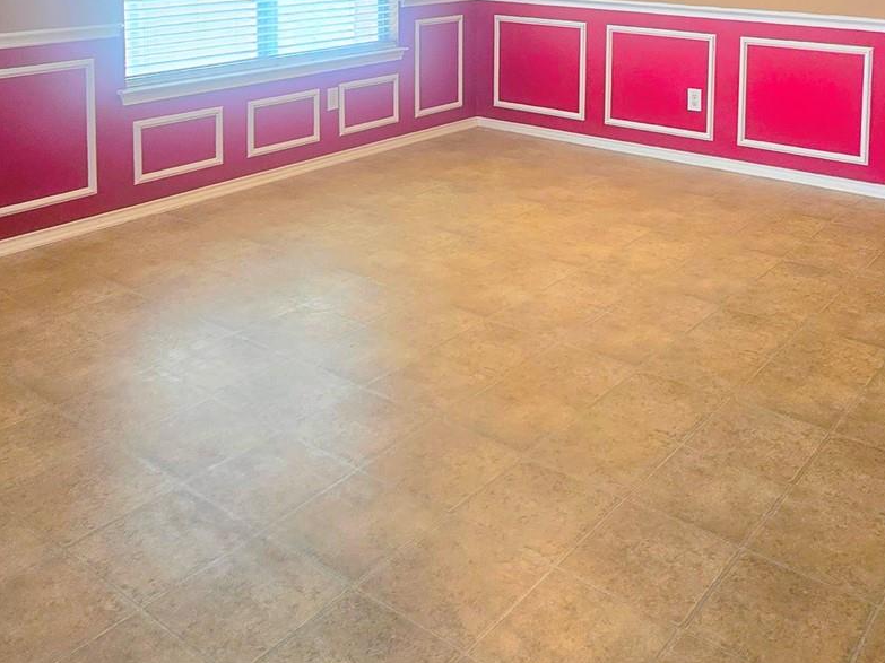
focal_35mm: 34
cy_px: -12
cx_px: 540
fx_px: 869
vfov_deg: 37.1
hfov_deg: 53.5
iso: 80
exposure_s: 1/60
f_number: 2.2
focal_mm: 2.2
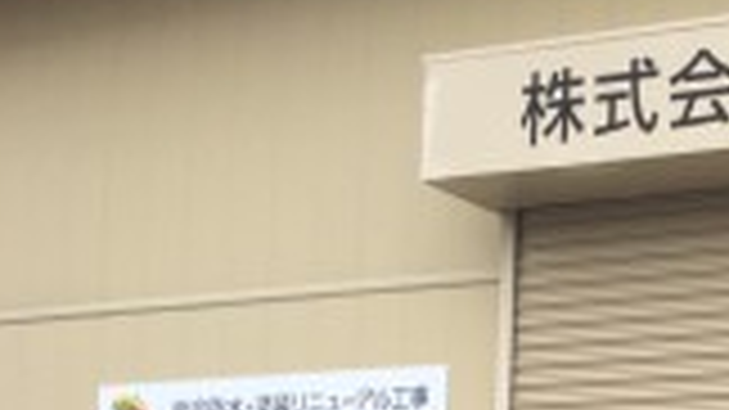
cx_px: 1071
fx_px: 1952
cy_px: 705
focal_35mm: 101
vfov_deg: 11.3
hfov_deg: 18.8
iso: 32
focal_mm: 4.12
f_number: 2.2
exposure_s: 1/578
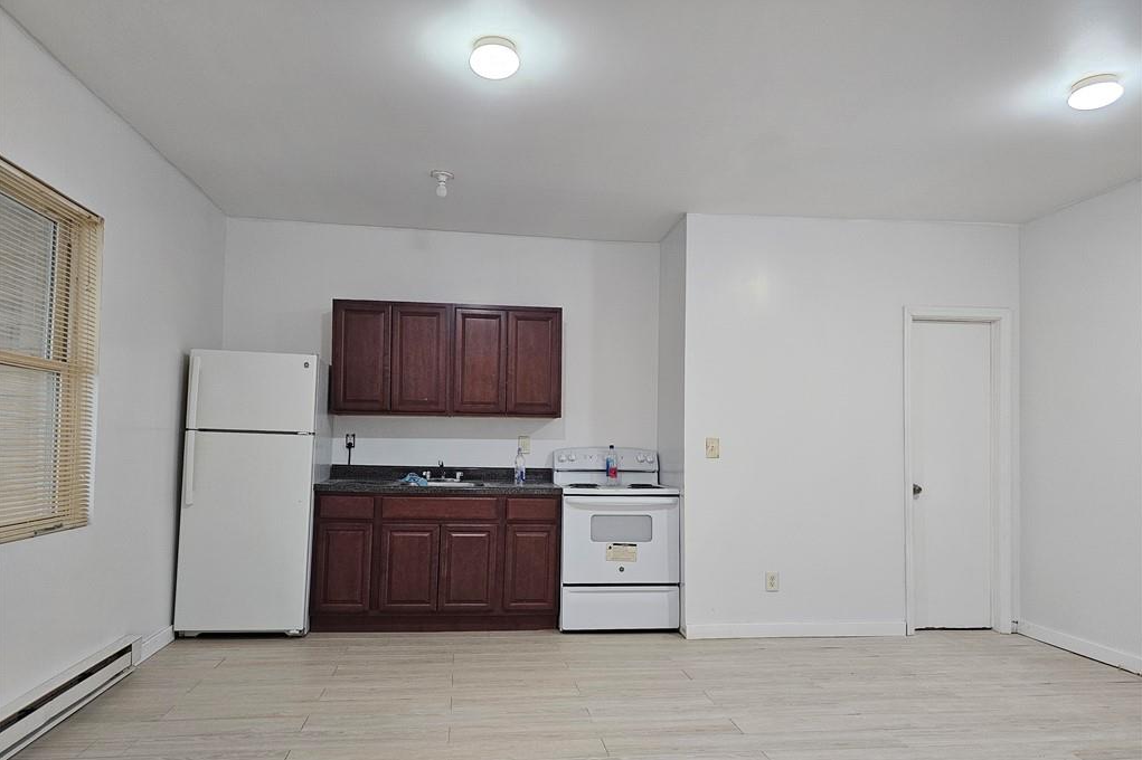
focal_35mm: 24
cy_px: 410
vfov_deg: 53.0
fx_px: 761
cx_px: 570
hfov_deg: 73.8
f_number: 1.7
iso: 500
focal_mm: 6.3
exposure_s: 1/120
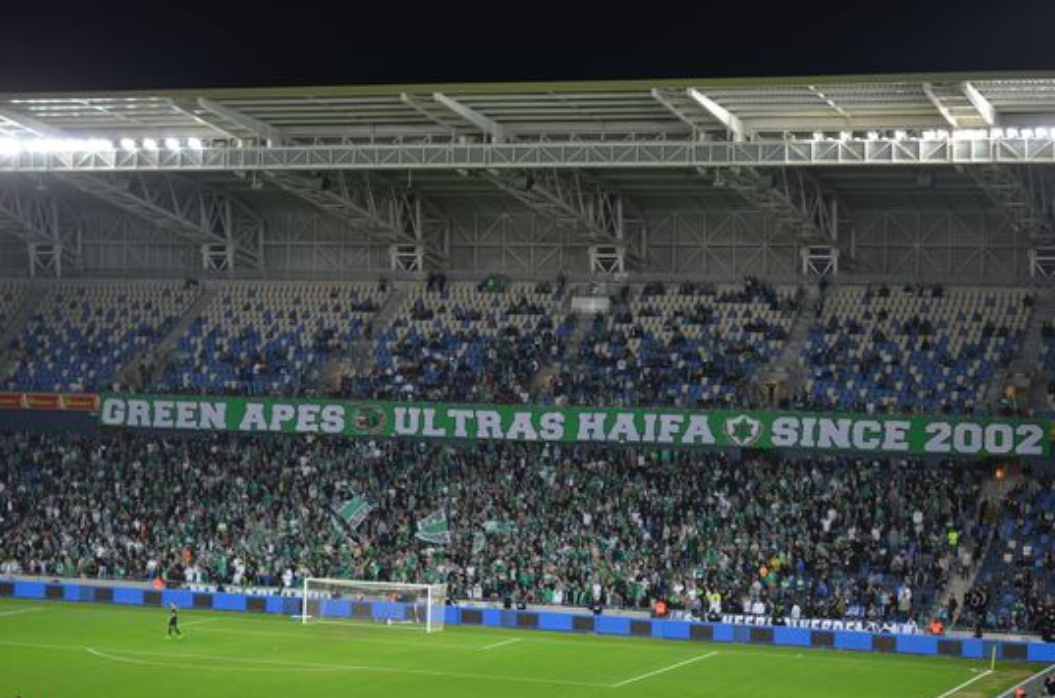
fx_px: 2558
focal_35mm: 88
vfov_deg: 15.5
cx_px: 519
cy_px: 335
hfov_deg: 23.3
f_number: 5.6
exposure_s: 1/60
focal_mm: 55
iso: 450
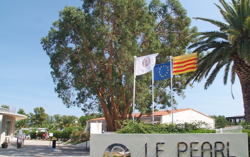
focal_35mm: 35
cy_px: 86
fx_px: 238
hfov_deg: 55.2
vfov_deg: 36.3
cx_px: 137
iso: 320
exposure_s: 1/200
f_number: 7.1
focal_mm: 18
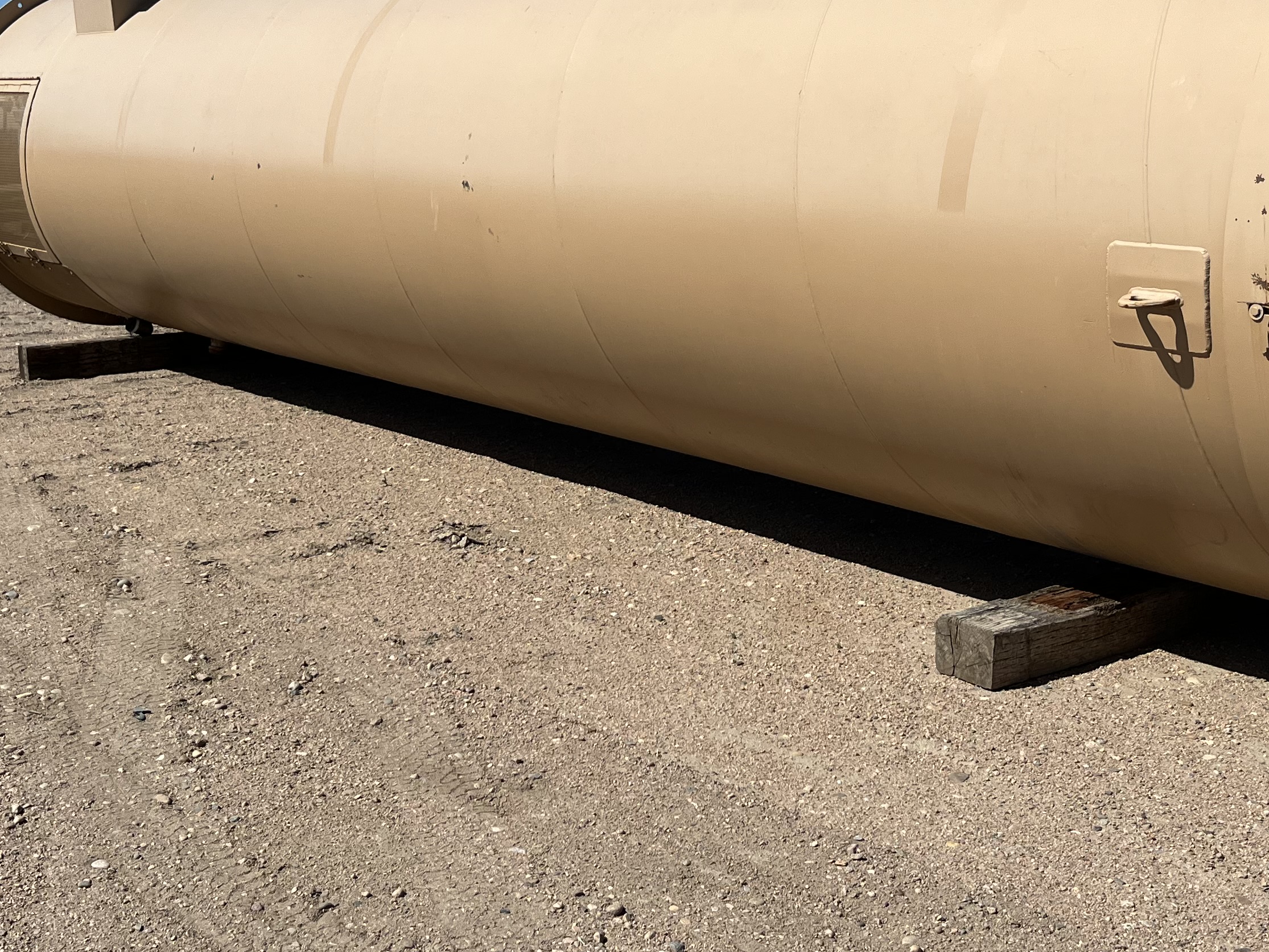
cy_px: 250
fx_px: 1723
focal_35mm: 47
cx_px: 683
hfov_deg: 40.4
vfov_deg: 30.4
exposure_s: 1/6494
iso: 50
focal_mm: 5.1
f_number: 1.6
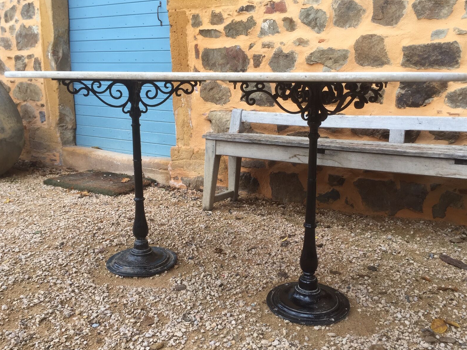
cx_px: 235
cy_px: 172
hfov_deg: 60.0
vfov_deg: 46.8
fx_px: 405
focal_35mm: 30
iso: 32
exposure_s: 1/100
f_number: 2.2
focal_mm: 4.15
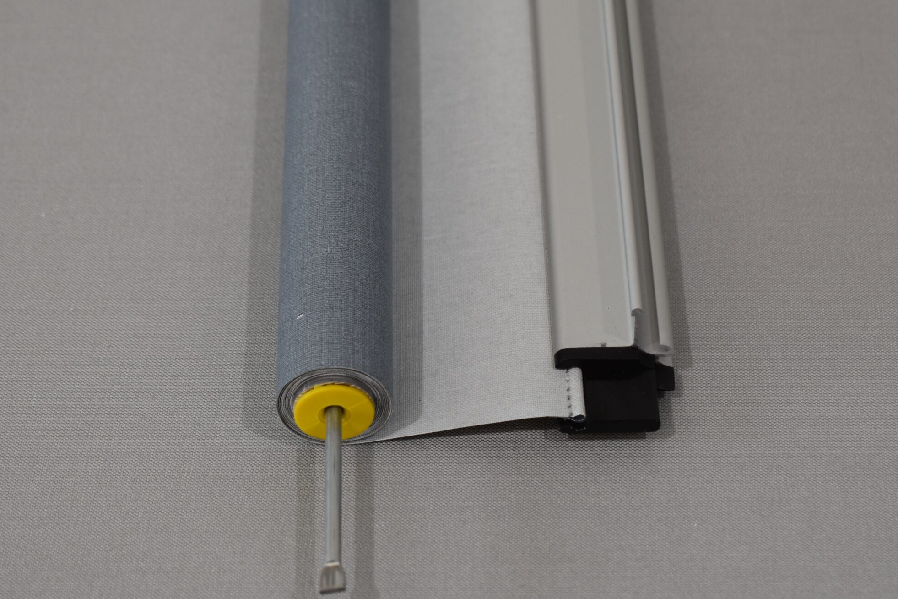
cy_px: 329
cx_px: 501
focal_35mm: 108
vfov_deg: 12.7
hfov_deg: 19.0
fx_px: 2685
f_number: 5.6
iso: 360
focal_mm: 55
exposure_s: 1/125
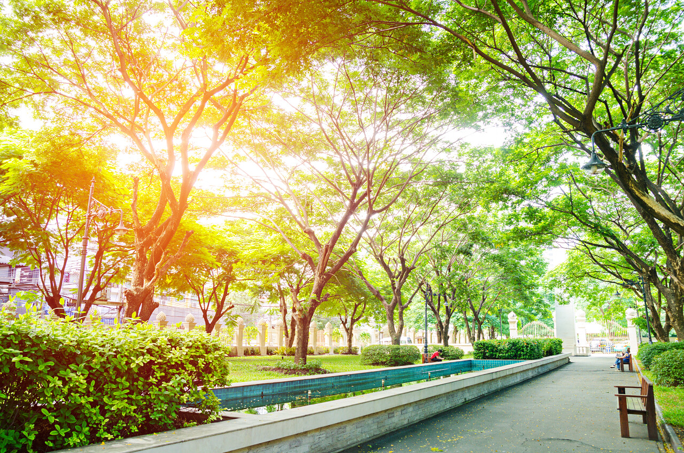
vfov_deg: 50.2
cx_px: 342
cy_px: 226
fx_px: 484
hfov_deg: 70.5
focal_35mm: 26
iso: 250
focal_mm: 17
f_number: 4
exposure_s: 1/30
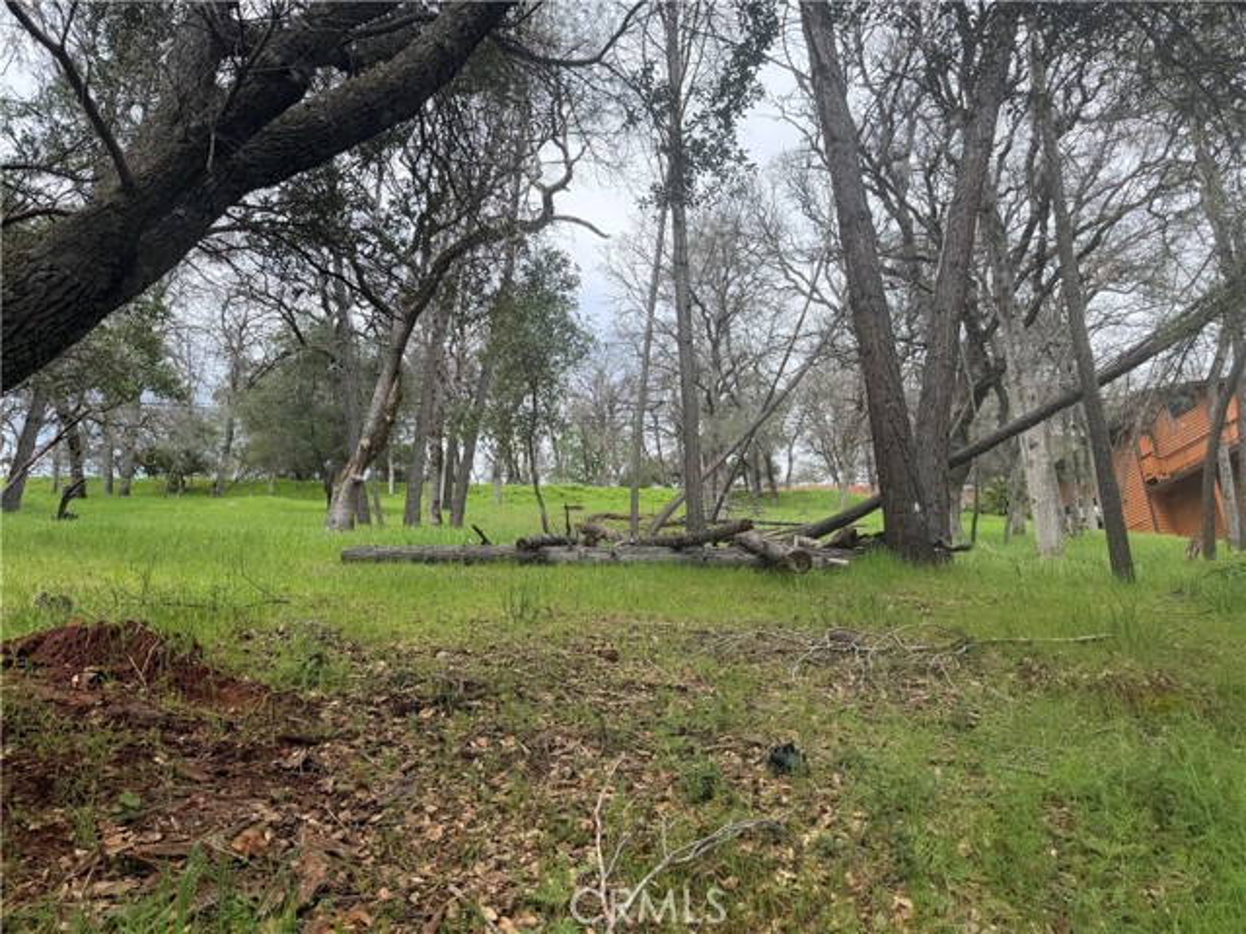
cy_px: 467
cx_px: 623
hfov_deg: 71.6
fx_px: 864
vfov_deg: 56.8
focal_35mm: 24
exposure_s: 1/1250
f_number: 1.78
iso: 80
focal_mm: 6.76
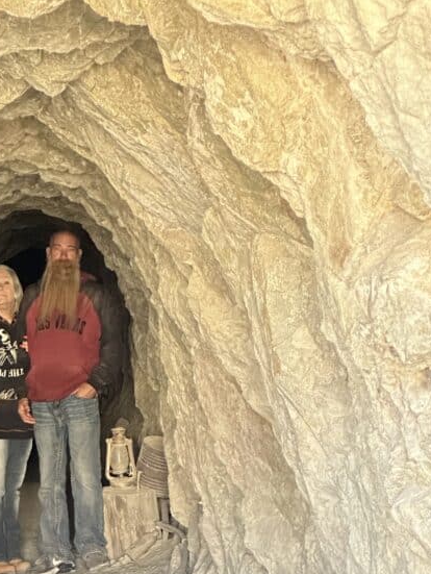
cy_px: 316
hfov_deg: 10.3
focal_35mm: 143
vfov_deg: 13.8
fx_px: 2371
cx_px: 70
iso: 640
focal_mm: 9
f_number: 2.8
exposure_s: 1/42
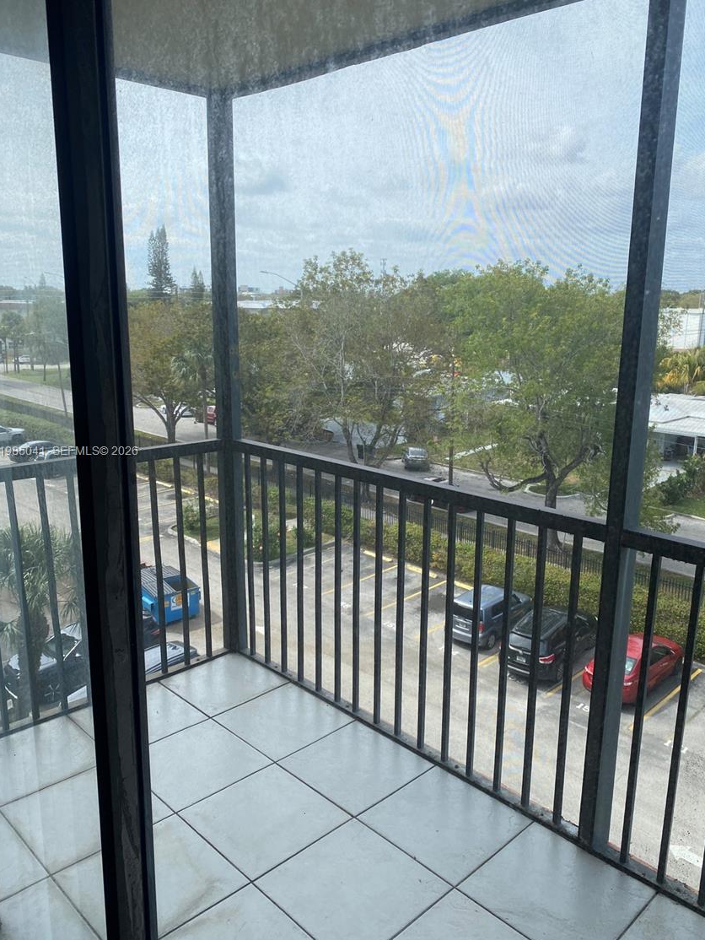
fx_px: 760
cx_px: 362
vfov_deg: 63.4
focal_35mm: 28
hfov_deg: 49.8
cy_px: 452
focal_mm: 4.25
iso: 32
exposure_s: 1/1170
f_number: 1.8
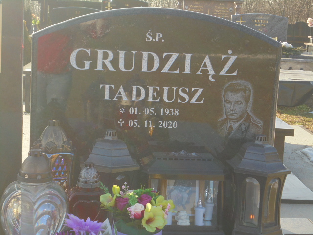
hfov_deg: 26.7
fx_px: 660
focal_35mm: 73
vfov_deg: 20.2
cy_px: 118
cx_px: 156
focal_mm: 13.1
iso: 100
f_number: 6.1
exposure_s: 1/125
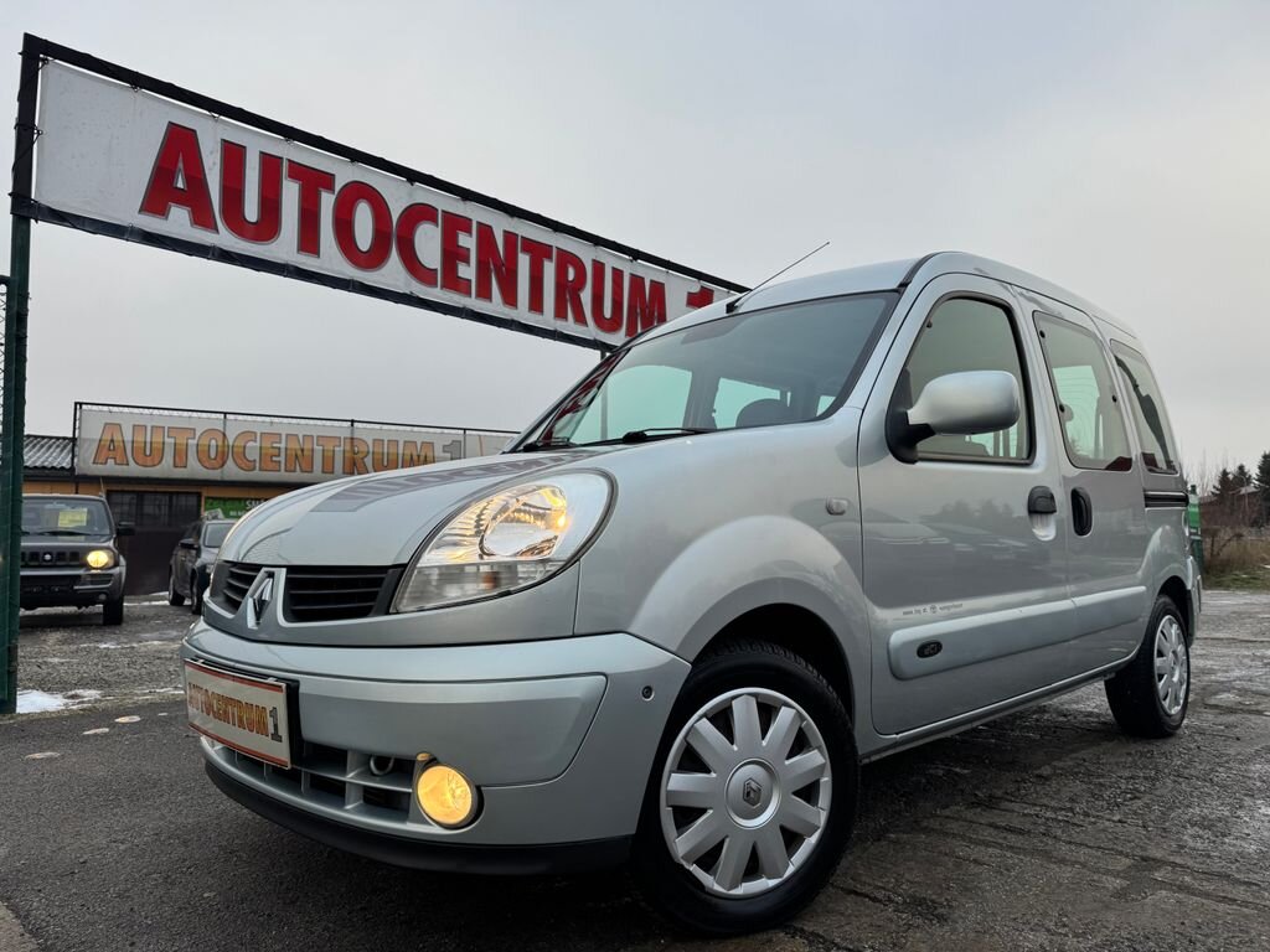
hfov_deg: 71.6
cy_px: 476
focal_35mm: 24
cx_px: 635
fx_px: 881
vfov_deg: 56.8
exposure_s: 1/553
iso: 80
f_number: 1.78
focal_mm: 6.76
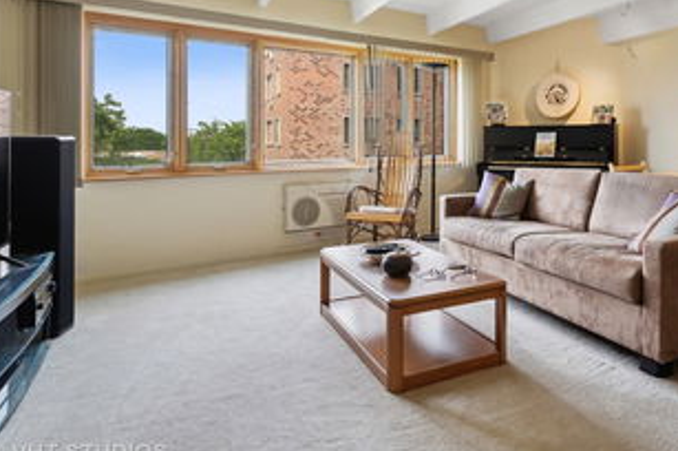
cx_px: 462
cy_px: 136
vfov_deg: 48.6
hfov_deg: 67.6
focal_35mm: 26
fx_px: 485
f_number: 9.5
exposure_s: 1/20
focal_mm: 16.5
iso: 200
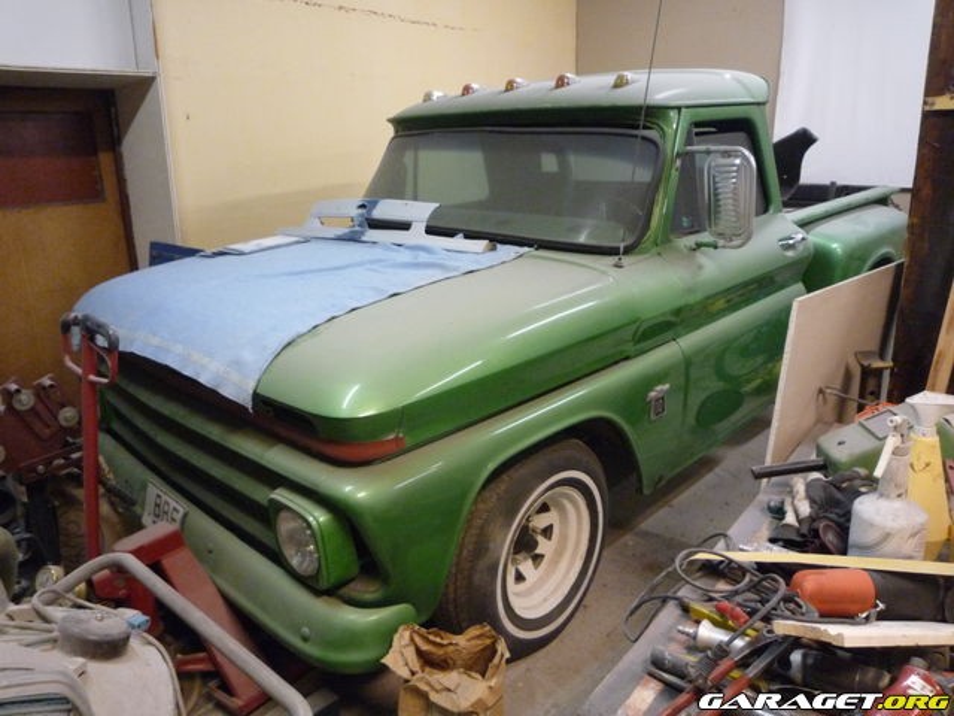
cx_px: 477
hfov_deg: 69.4
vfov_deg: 54.9
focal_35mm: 25
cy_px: 358
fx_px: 689
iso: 400
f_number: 2.8
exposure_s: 1/20
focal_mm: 4.4
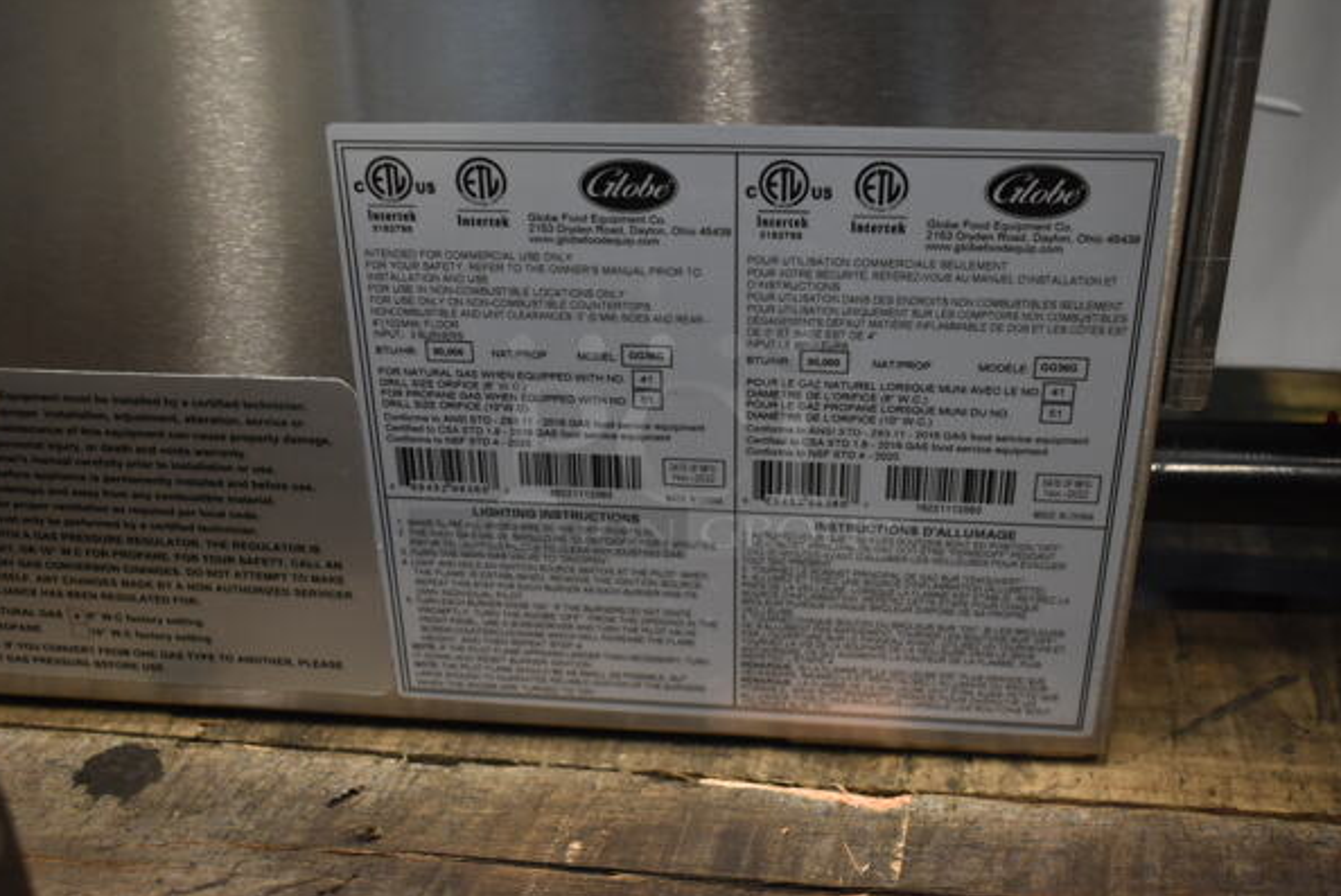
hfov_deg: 50.1
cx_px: 661
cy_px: 438
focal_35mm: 39
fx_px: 1436
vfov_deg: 34.7
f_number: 4
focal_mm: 25
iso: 1000
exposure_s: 1/40
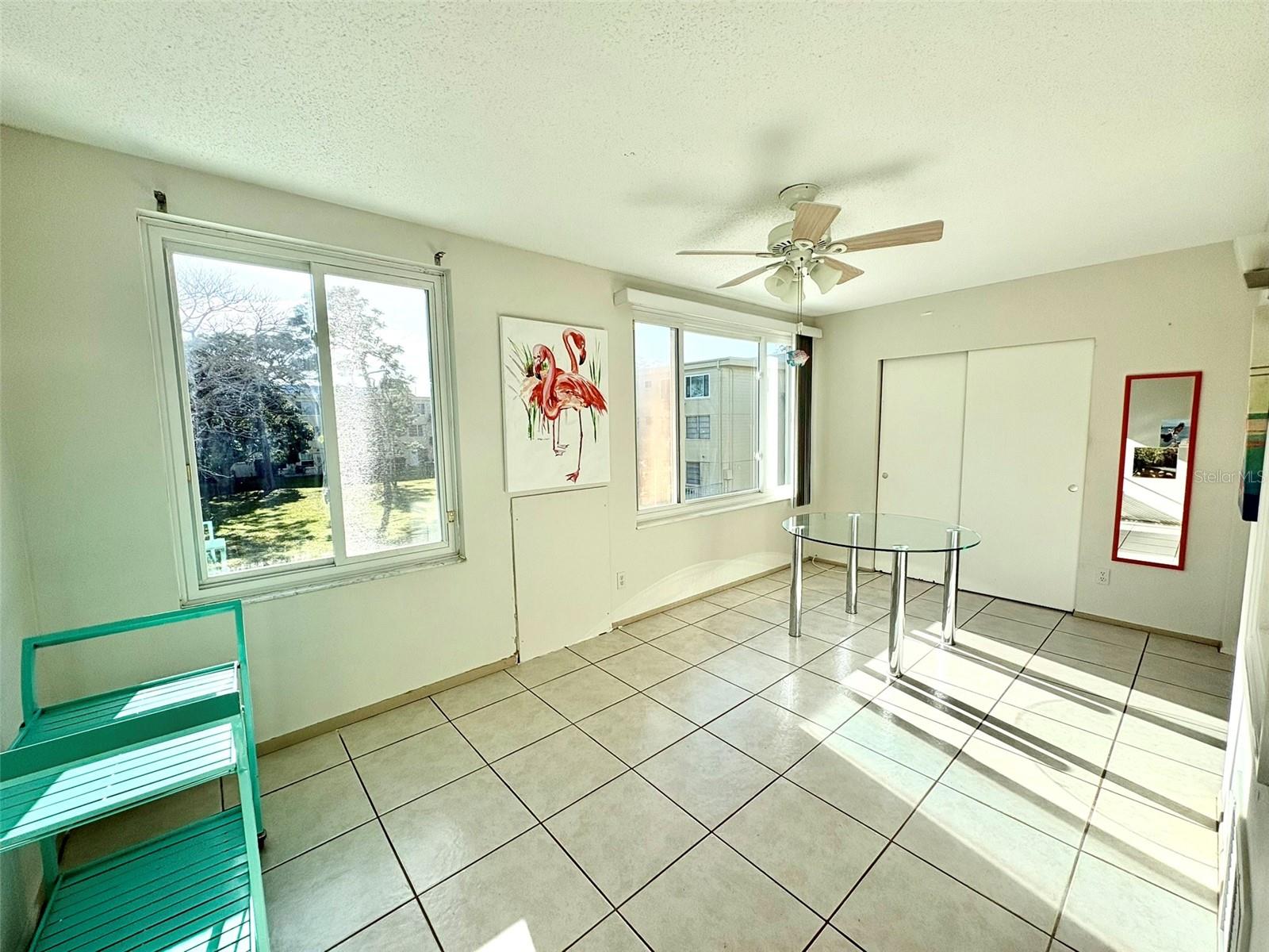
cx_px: 634
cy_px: 476
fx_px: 513
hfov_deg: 102.1
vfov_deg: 85.7
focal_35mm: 14
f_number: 2.2
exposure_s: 1/1063
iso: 50
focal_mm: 2.22
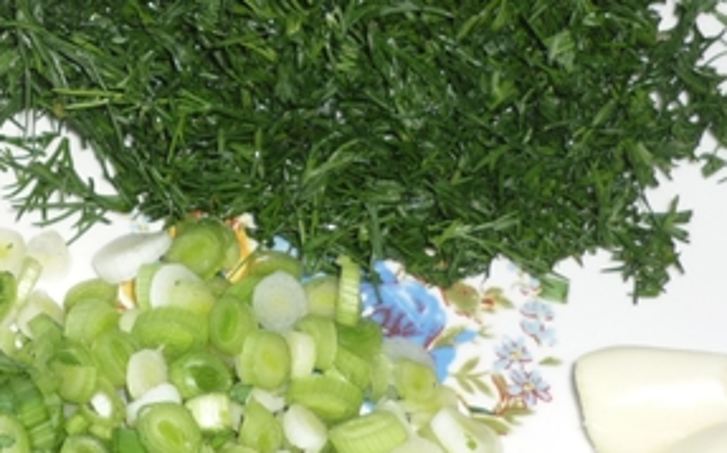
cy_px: -33
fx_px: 2574
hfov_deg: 15.5
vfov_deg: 10.0
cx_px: -124
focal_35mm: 130
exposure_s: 1/30
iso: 100
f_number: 3
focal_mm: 7.2
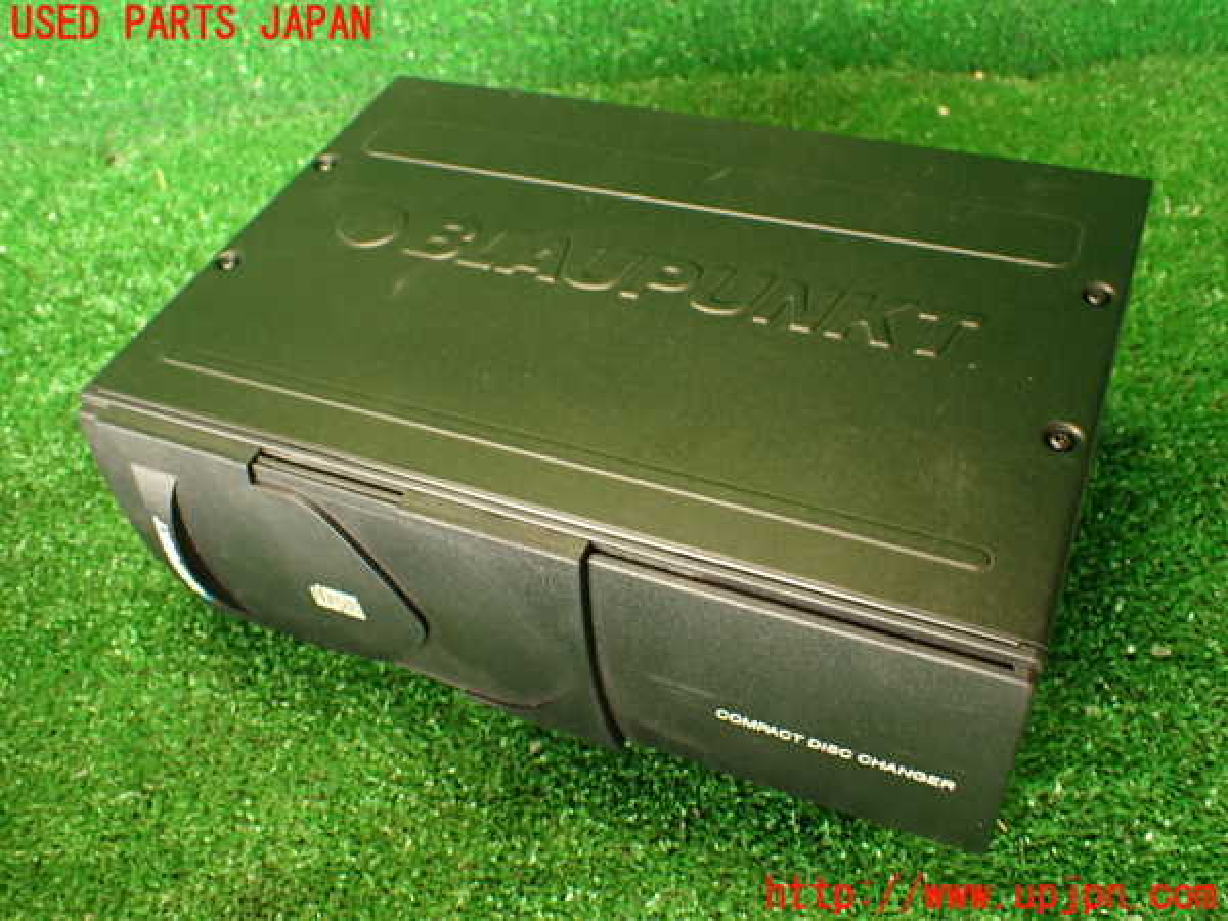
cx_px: 614
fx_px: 1135
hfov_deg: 56.8
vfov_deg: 44.2
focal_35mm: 32
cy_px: 460
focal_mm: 5.79
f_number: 2.4
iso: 320
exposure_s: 1/30
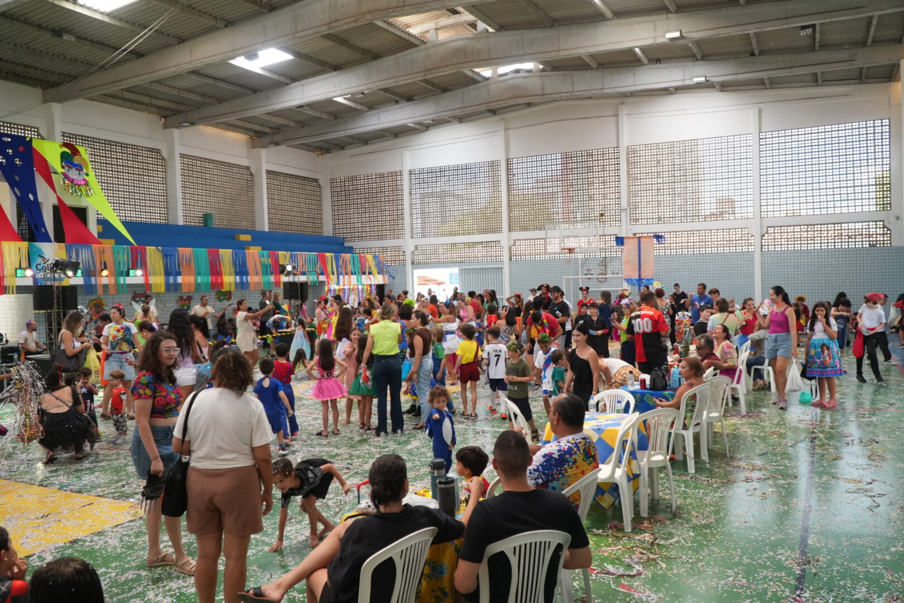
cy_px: 302
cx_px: 452
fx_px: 678
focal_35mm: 27
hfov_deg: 67.4
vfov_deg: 47.9
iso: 800
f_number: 4
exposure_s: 1/320
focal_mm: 18
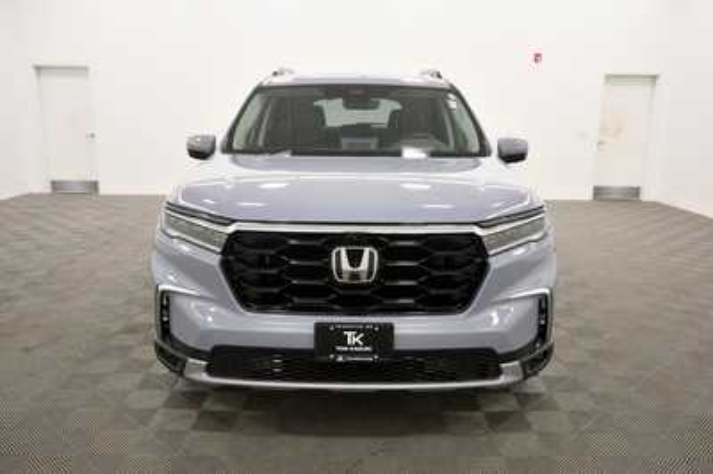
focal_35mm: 27
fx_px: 534
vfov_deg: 47.9
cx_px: 356
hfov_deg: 67.4
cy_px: 237
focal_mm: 18
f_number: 5.3
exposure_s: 1/125
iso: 1100
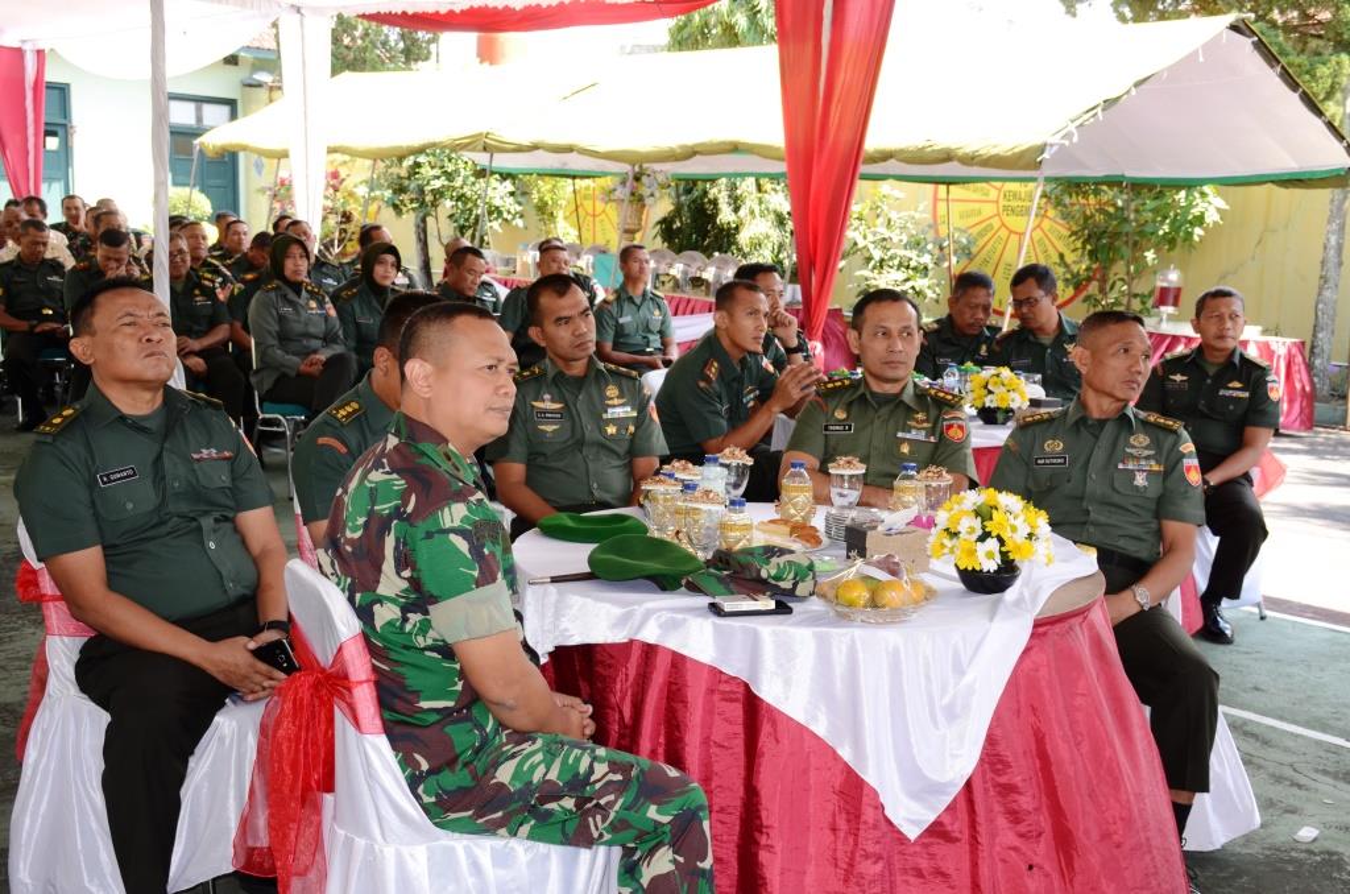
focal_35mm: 48
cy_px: 447
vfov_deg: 27.9
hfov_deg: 41.2
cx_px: 675
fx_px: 1796
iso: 400
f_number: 7.1
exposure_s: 1/100
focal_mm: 32
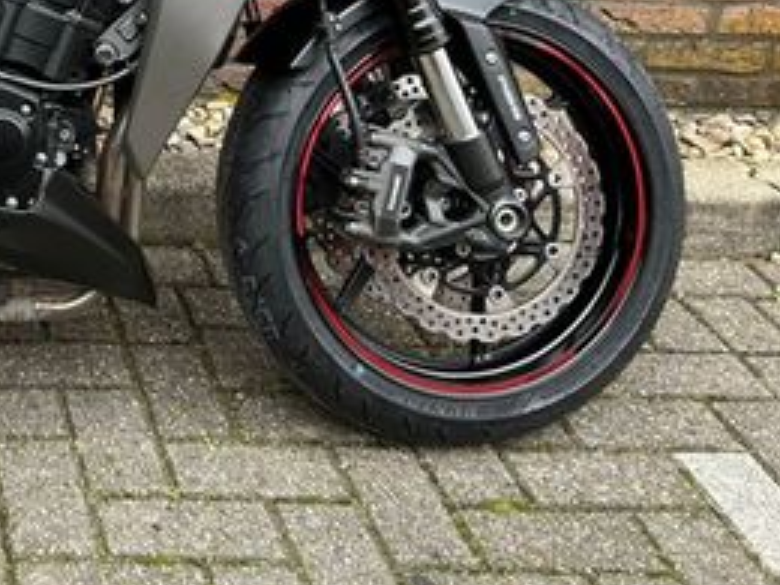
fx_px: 1442
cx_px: -168
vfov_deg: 21.5
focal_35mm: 64
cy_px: -87
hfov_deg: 26.7
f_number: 1.5
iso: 125
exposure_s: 1/85
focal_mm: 5.7
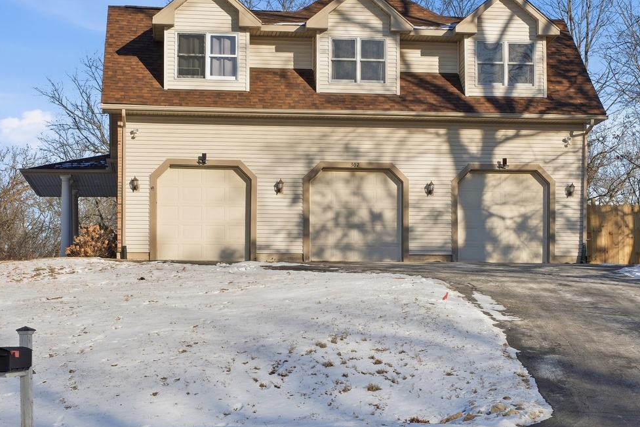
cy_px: 154
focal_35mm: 83
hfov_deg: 24.5
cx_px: 358
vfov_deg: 16.4
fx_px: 1476
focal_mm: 33
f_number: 5.6
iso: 400
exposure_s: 1/22000
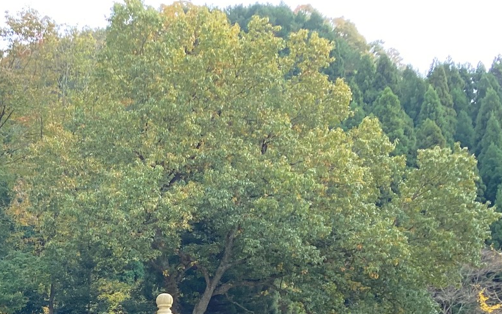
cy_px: 424
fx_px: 1054
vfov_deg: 16.0
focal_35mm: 77
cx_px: -17
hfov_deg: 25.3
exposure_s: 1/90
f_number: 1.8
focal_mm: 3.99
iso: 80
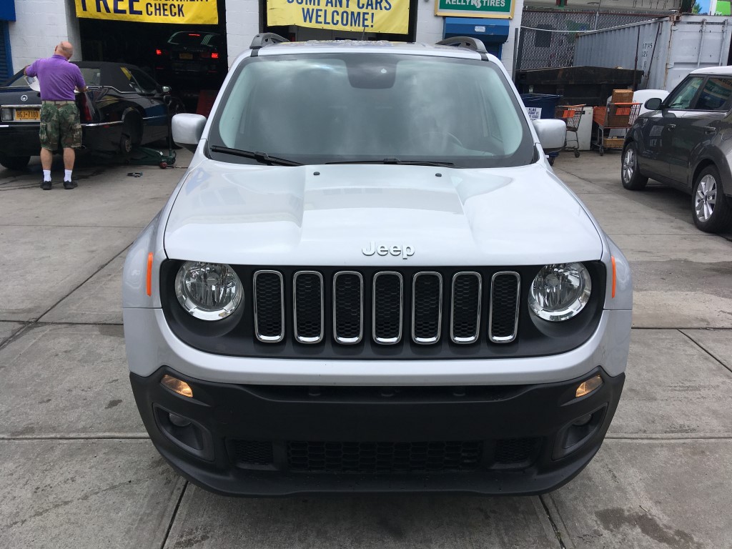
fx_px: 613
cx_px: 366
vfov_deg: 48.2
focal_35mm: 29
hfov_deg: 61.7
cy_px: 274
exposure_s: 1/1923
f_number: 2.2
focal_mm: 4.15
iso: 25
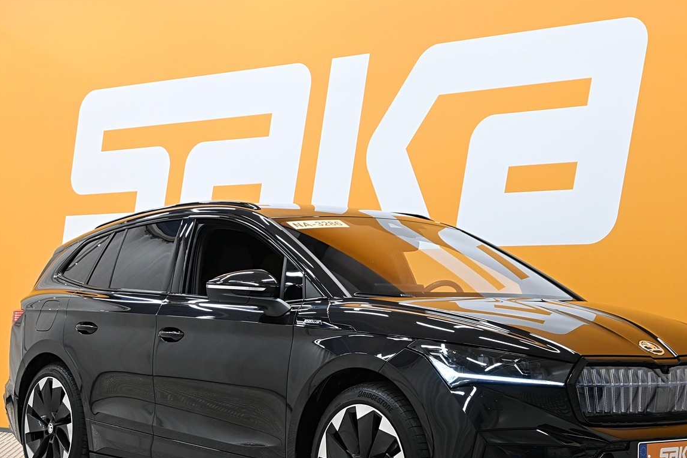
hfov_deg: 28.9
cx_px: 375
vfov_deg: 19.5
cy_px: 319
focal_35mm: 70
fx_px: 1330
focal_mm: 33
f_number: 5
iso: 640
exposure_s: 1/60
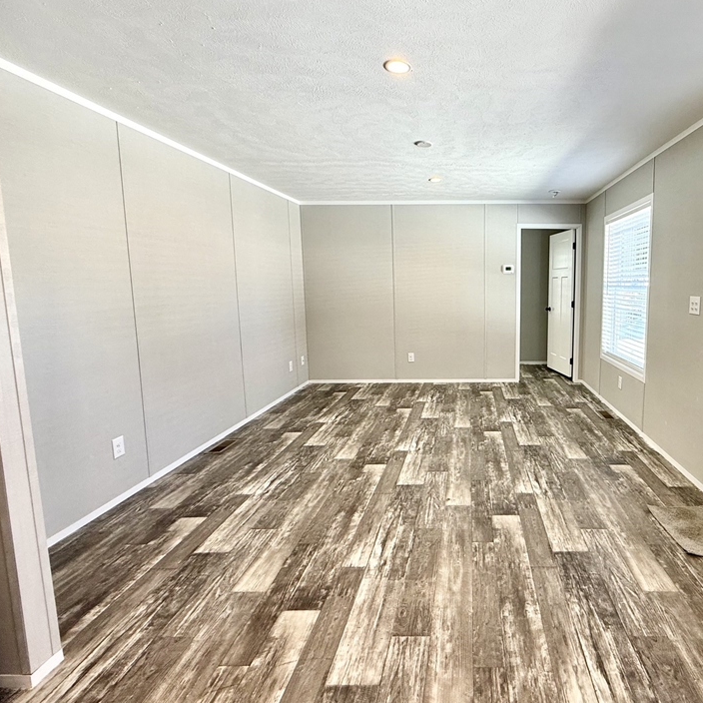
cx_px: 468
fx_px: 414
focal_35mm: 18
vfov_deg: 80.6
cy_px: 330
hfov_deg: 78.1
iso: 125
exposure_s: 1/120
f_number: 2.2
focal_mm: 2.22
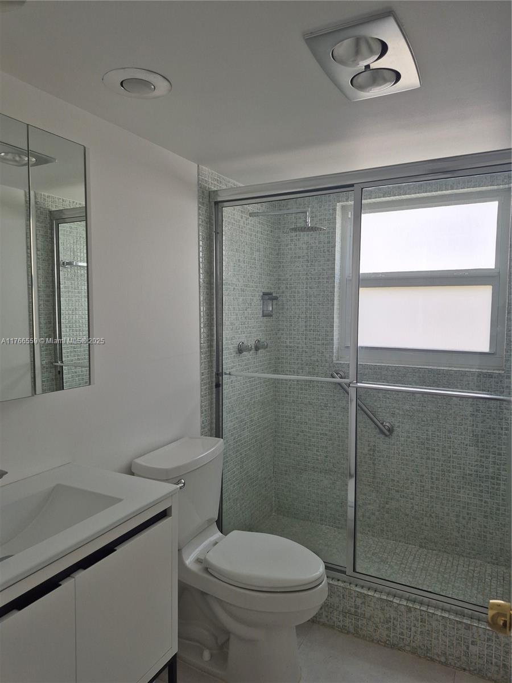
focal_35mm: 23
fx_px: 454
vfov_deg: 73.9
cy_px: 342
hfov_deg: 58.9
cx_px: 256
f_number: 1.8
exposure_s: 1/180
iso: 80
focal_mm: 5.4
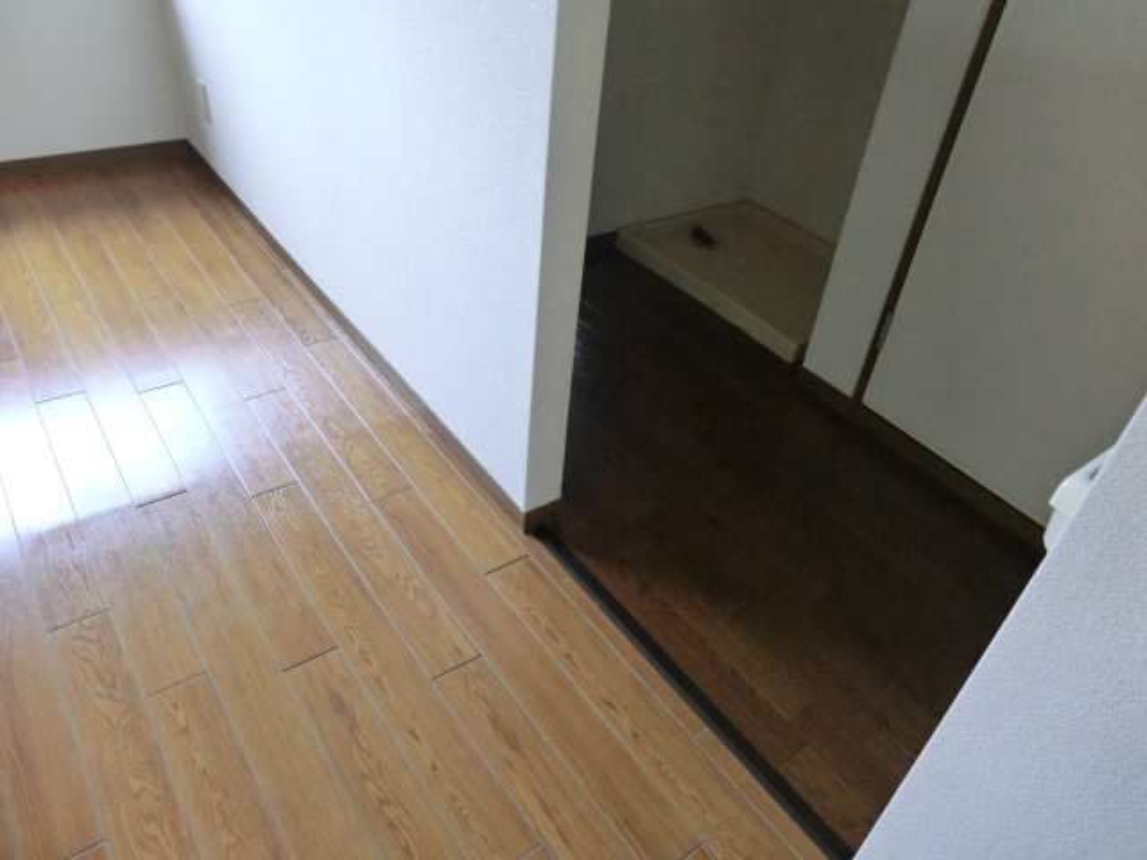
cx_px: 574
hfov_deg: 71.6
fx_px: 795
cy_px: 430
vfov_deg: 56.8
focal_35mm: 24
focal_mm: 4.3
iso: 320
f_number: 3.2
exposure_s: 1/60
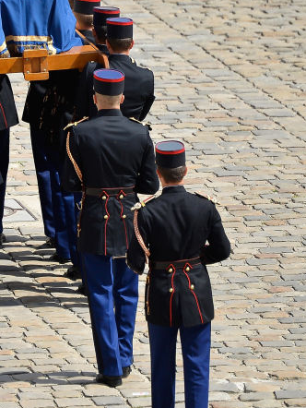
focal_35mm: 801
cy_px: 158
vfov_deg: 2.5
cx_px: 15
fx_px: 9432
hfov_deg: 1.9
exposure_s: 1/4000
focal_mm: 360
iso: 800
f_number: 5.6
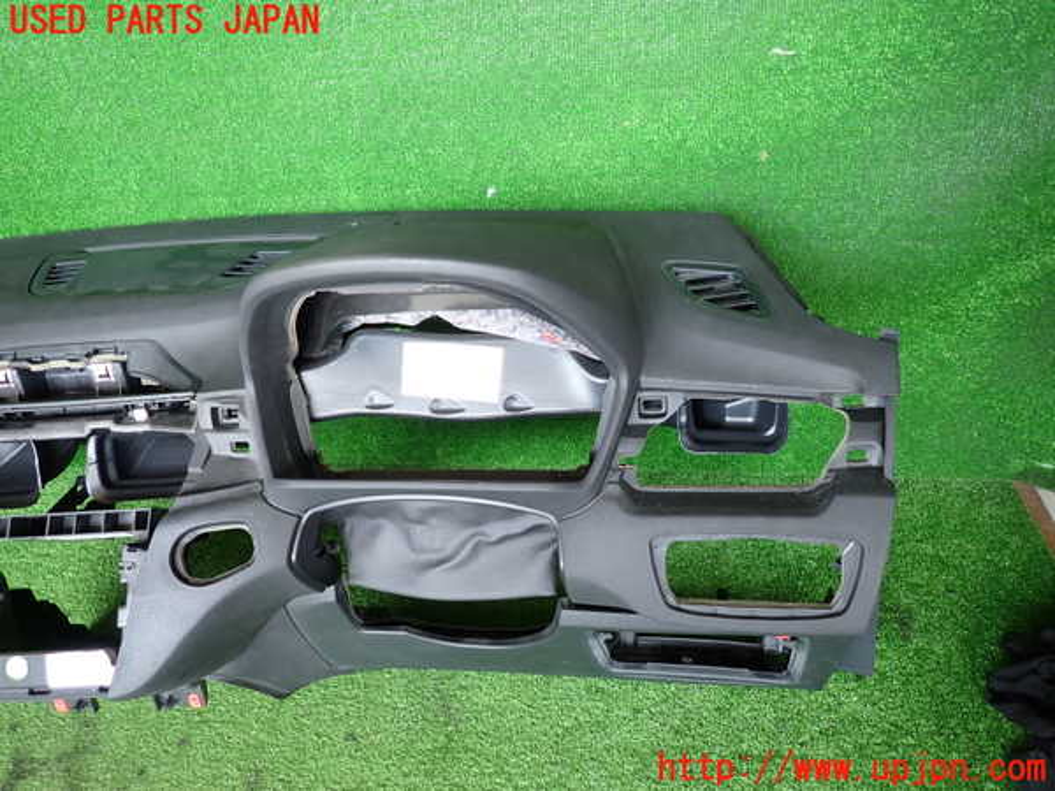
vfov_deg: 54.9
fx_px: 762
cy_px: 396
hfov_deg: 69.4
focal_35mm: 25
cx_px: 528
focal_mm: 4.5
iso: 200
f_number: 2
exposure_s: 1/100
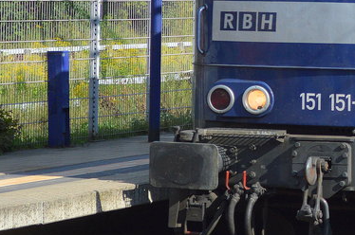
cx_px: 476
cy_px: -28
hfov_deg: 9.3
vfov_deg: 6.3
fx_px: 2132
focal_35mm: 217
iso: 400
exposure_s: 1/1250
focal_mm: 45
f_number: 5.6
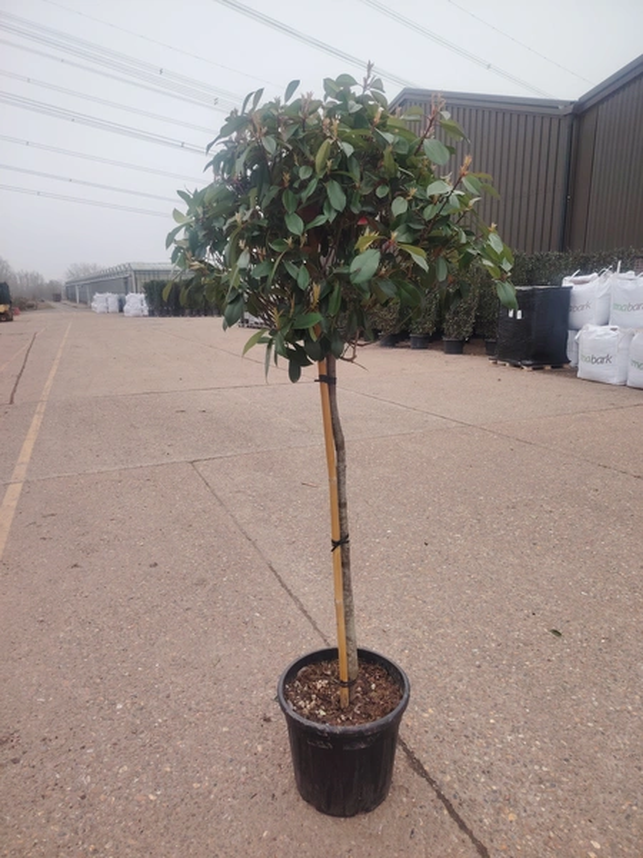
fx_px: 594
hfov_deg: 56.8
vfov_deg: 71.6
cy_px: 429
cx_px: 322
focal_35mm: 24
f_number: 1.75
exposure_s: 1/100
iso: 106
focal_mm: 5.25
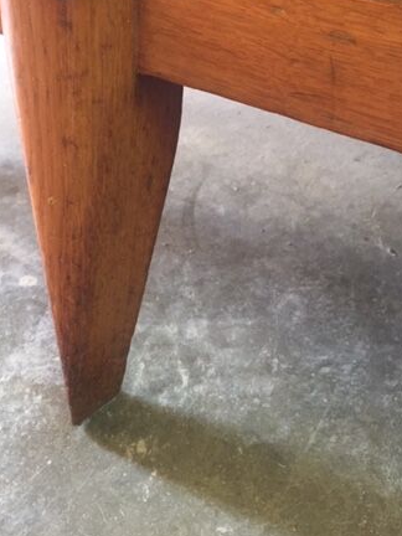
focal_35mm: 43
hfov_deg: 33.5
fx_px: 666
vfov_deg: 43.1
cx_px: 171
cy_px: 166
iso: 250
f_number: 2.2
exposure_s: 1/25
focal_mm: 4.15
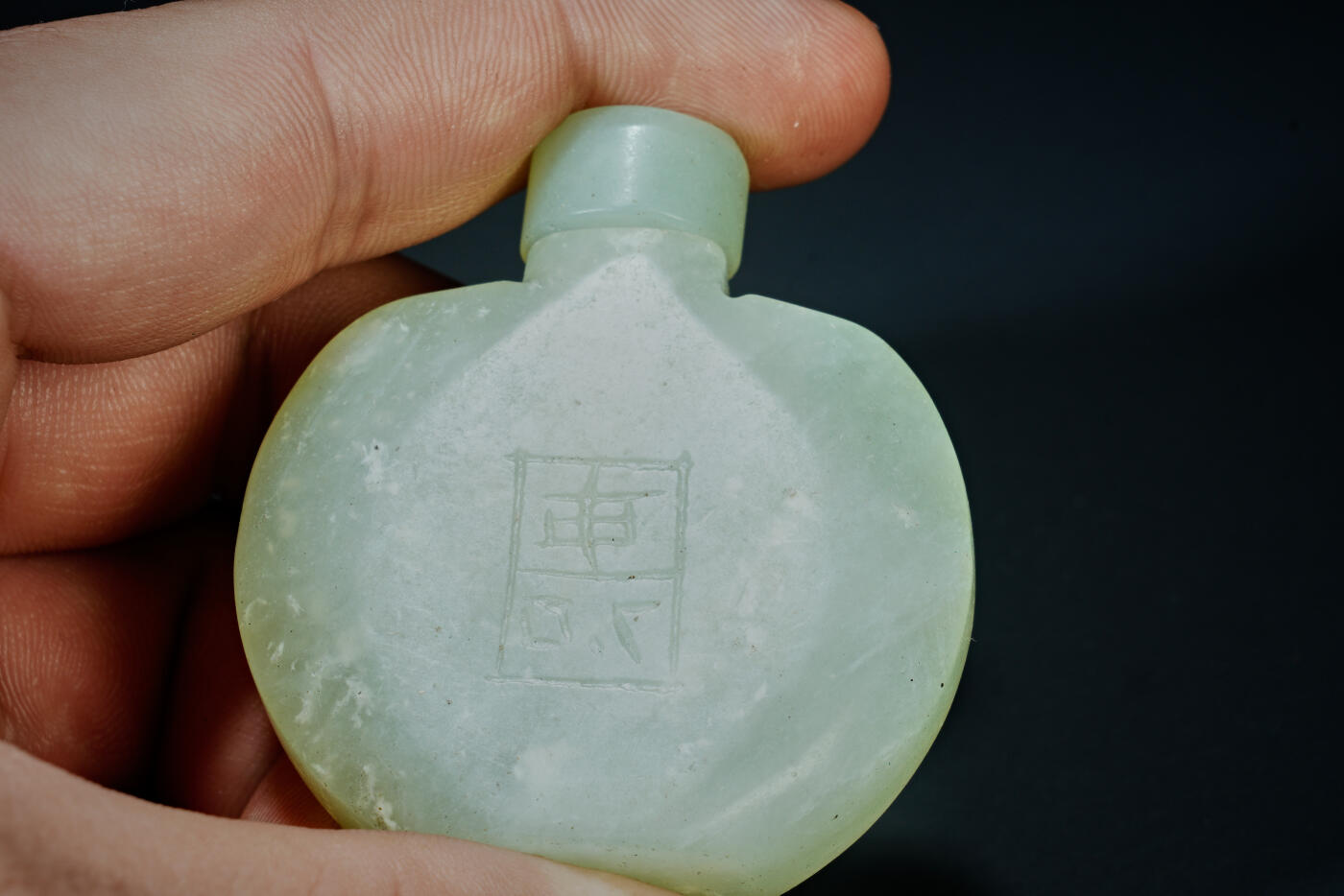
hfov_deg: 13.1
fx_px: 5862
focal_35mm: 157
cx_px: 672
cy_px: 448
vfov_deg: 8.7
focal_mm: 105
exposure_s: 1/160
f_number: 18
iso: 100
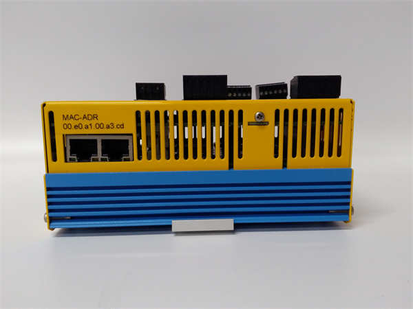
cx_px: 206
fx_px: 322
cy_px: 154
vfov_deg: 51.4
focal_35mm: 27
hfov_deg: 65.3
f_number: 2
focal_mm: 3.79
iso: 231
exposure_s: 1/33
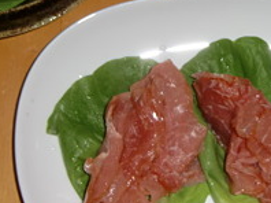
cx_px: 222
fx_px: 837
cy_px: 15
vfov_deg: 13.7
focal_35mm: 107
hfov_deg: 18.2
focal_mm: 8.4
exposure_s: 1/20
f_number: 4
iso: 64
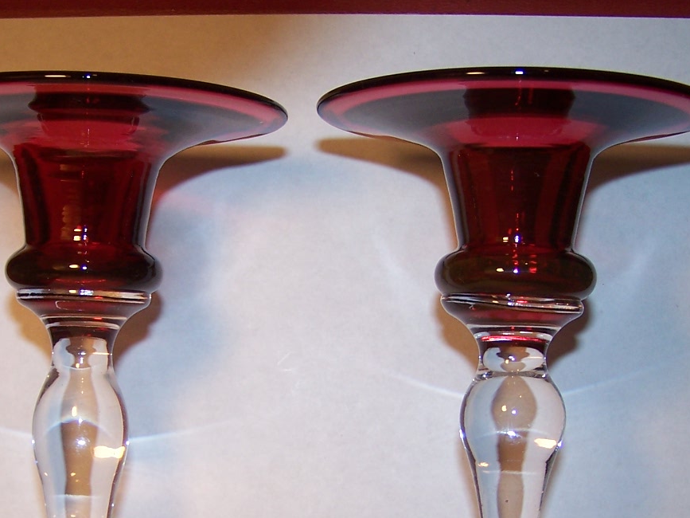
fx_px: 1355
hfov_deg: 28.5
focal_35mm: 68
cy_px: 411
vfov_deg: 21.4
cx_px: 286
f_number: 2.8
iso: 80
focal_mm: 6.3
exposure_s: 1/60
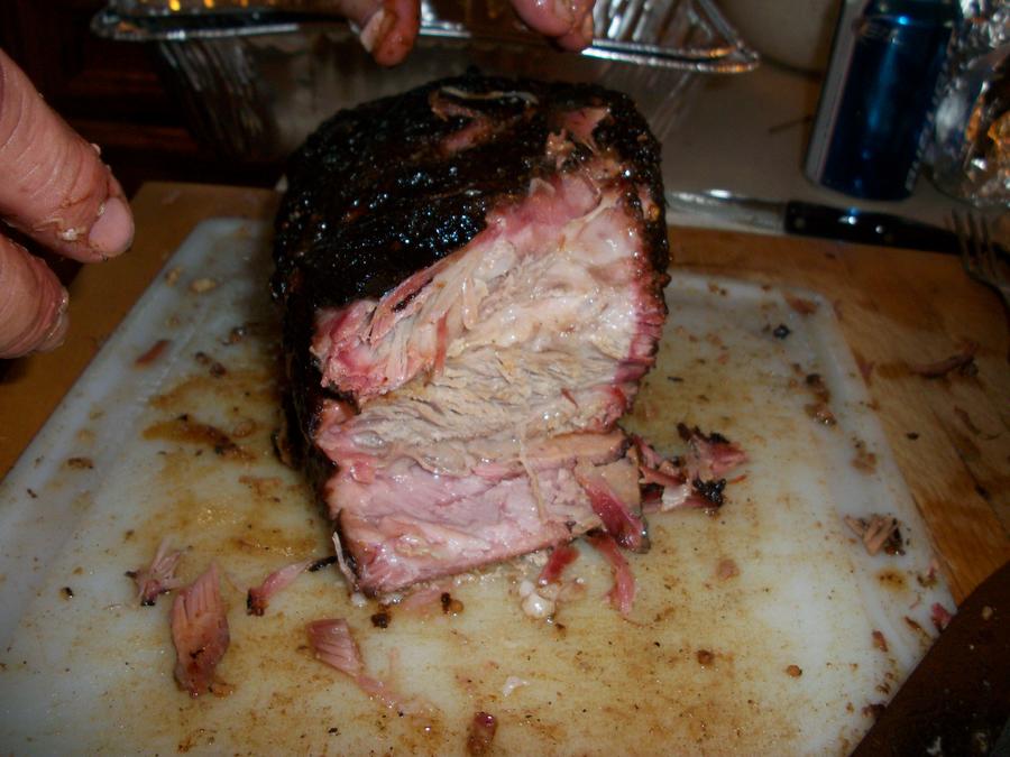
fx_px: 1021
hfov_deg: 52.6
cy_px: 378
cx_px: 505
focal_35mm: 35
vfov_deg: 40.7
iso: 160
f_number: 3.1
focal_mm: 6.3
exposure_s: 1/60
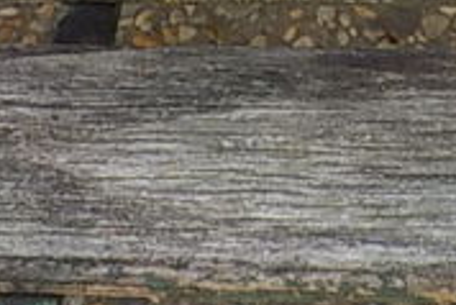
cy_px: -315
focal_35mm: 175
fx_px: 2218
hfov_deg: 11.5
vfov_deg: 7.5
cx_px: 515
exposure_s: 1/400
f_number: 3.3
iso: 125
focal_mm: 4.1
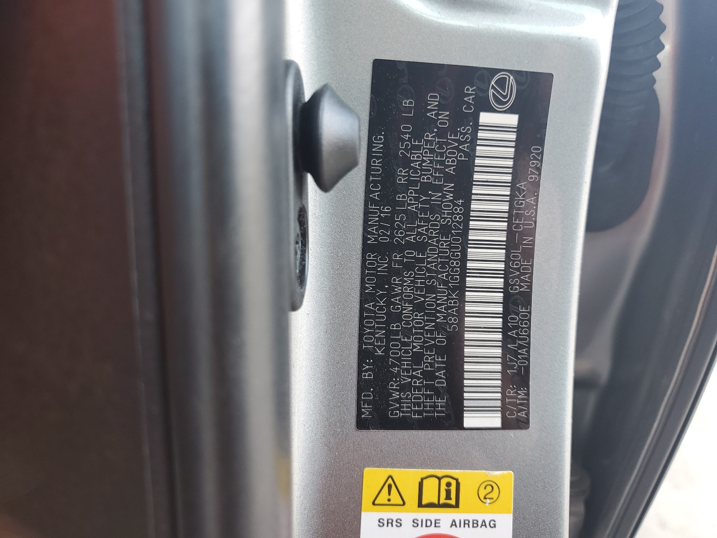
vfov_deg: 53.1
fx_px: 539
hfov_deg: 67.3
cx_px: 358
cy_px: 269
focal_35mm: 26
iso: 50
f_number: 1.5
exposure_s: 1/60.2
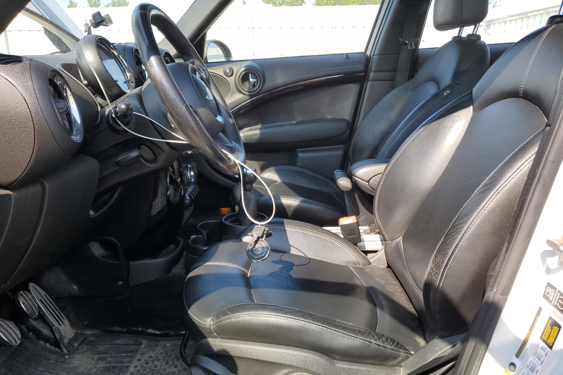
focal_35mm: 28
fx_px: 438
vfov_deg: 46.3
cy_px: 216
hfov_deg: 65.5
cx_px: 274
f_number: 1.5
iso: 50
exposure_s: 1/667
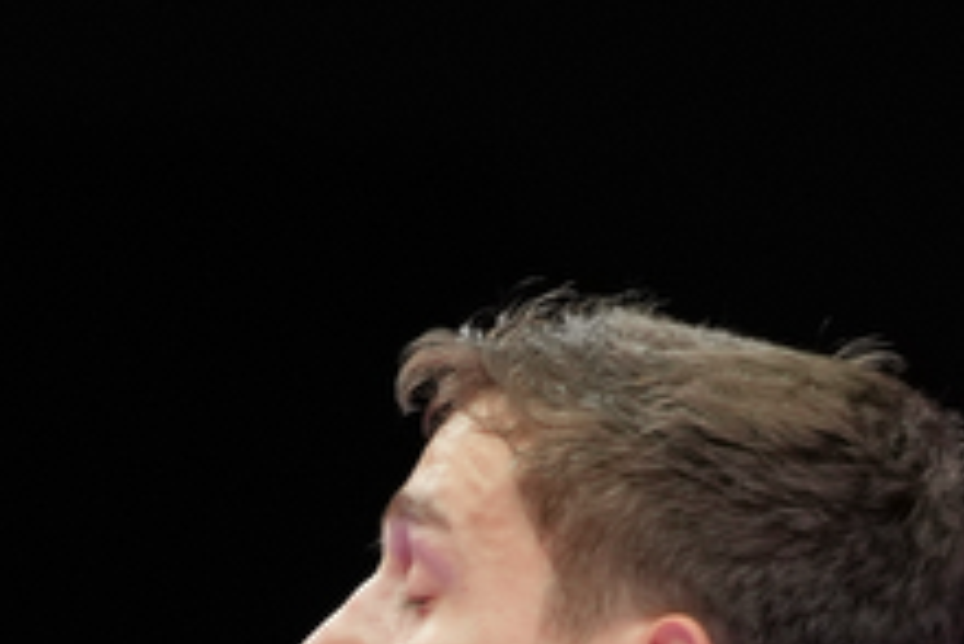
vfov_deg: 1.1
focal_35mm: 1215
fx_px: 32555
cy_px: 1450
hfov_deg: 1.7
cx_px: -513
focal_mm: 167
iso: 800
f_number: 2.8
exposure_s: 1/1000
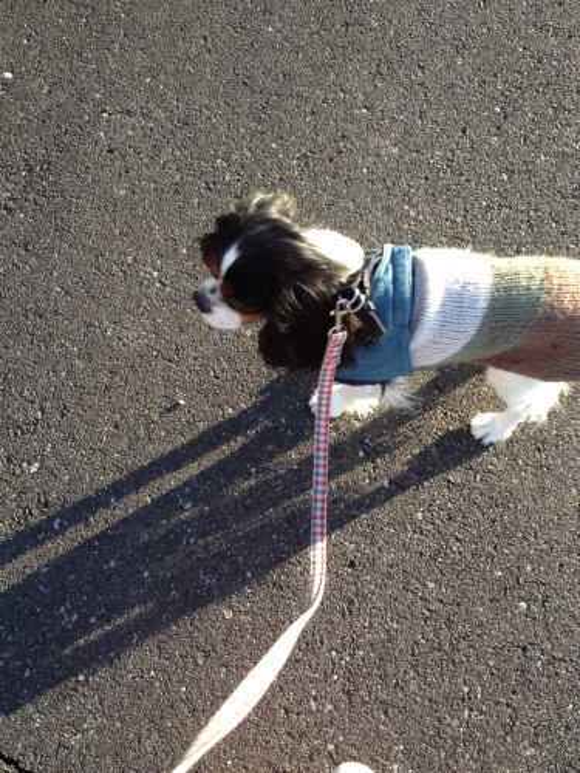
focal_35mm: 35
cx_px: 290
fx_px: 782
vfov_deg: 52.6
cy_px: 386
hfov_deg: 40.7
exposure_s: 1/194
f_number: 2.4
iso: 50
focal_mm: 4.28
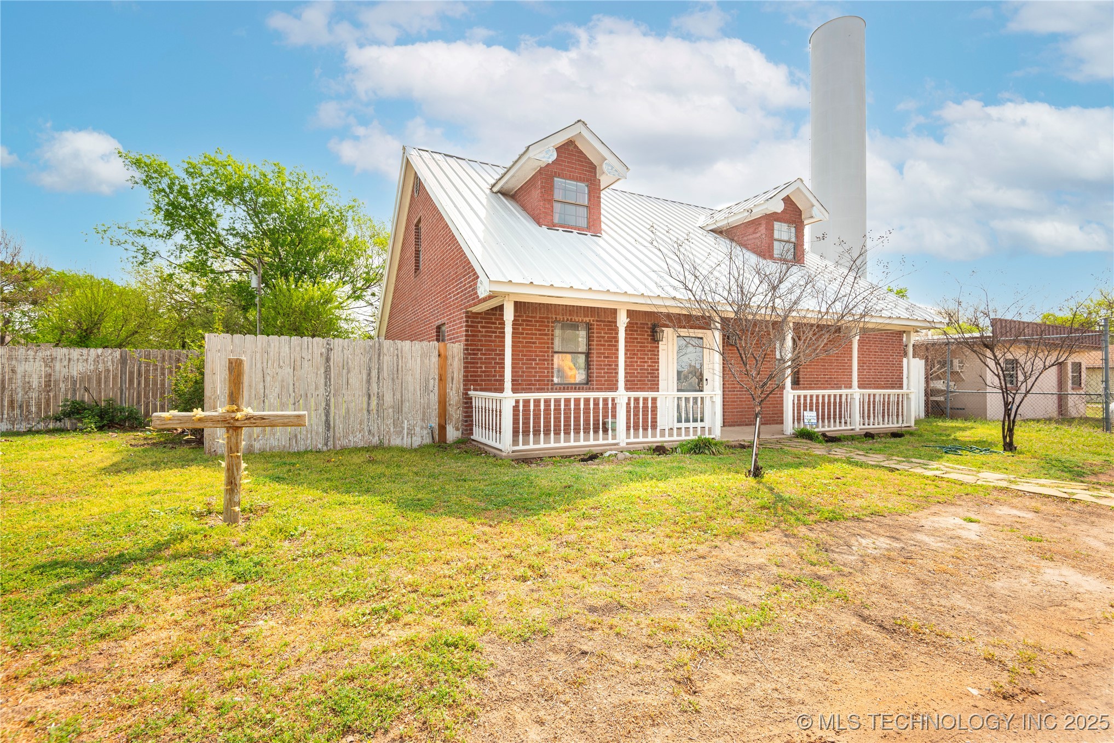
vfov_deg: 73.8
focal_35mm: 16
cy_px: 372
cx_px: 557
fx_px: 495
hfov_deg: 96.7
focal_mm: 16
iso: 100
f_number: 7.1
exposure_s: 1/200
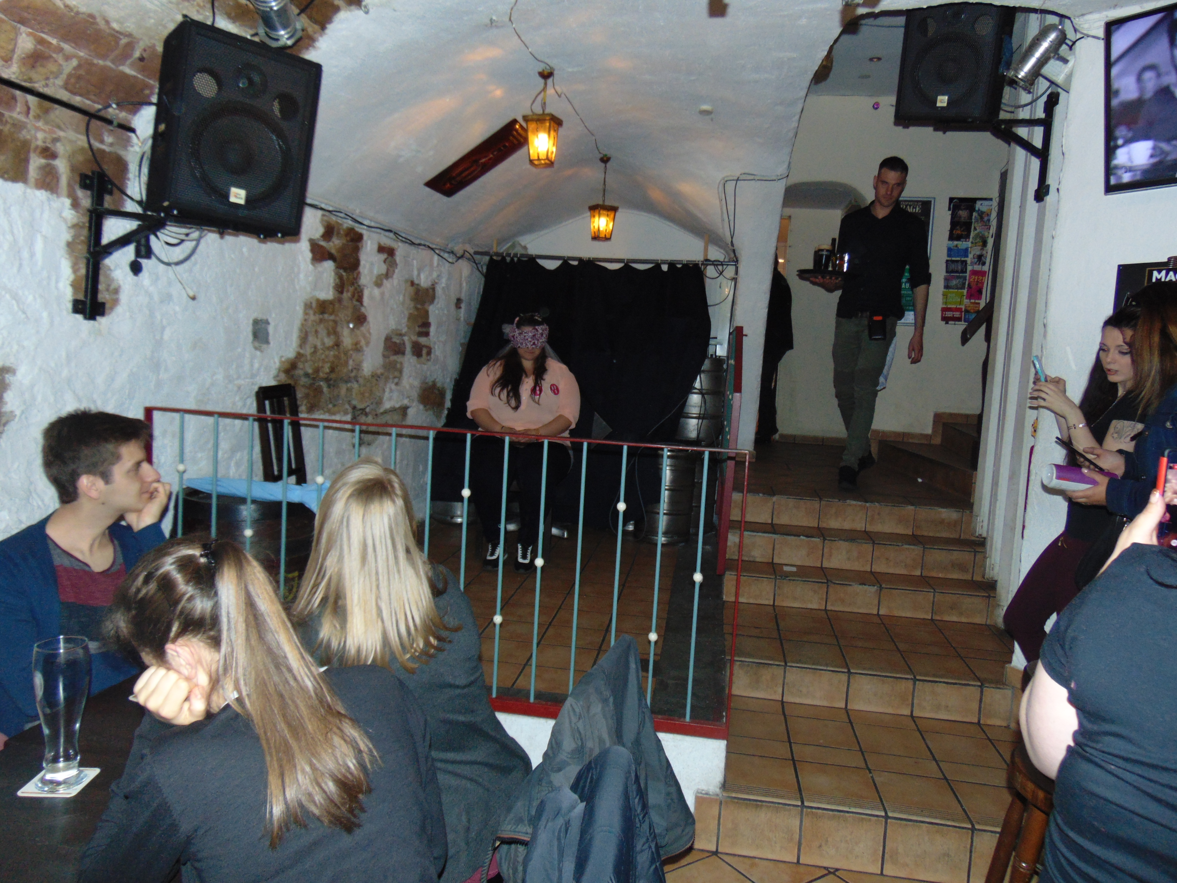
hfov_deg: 69.4
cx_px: 588
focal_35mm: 25
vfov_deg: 54.9
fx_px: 850
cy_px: 442
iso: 200
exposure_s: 1/30
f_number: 3
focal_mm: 4.5
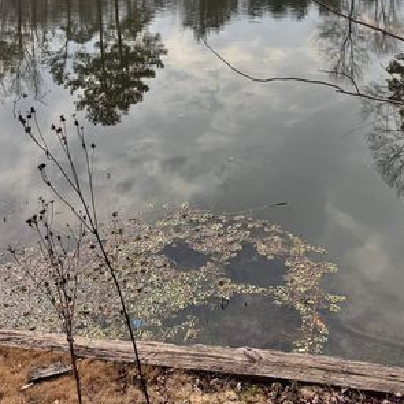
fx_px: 634
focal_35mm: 48
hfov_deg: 35.3
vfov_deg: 31.9
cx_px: 212
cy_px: -23
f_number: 1.78
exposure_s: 1/6410
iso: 80
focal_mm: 6.76
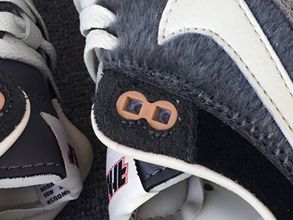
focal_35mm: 80
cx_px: 280
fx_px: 677
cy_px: 66
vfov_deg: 18.4
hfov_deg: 23.6
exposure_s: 1/114
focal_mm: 3.3
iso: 25
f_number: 2.4
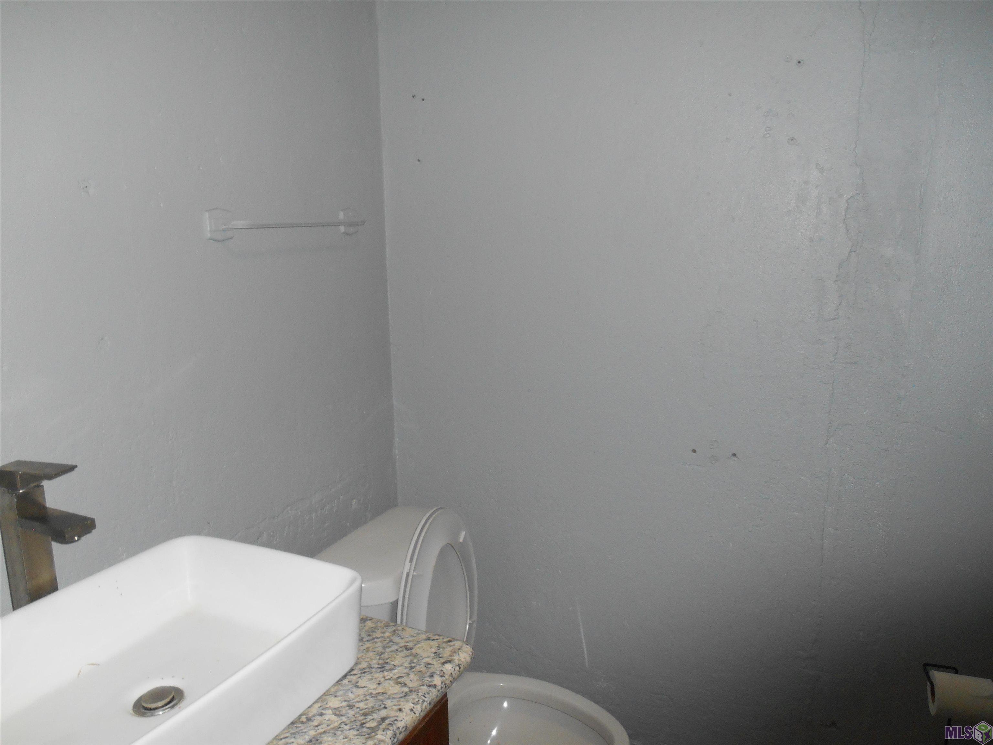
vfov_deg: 53.1
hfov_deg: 67.3
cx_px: 496
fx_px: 746
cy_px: 372
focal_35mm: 26
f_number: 3.4
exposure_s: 1/25
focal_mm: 4.7
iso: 200
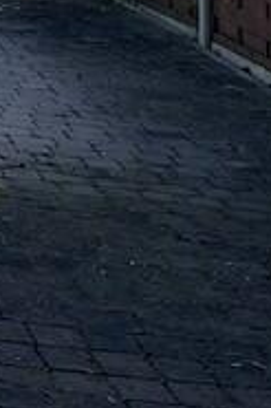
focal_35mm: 144
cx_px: -685
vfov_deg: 13.1
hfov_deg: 7.6
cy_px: -282
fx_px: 1629
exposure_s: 1/1057
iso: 32
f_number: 1.6
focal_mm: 5.1
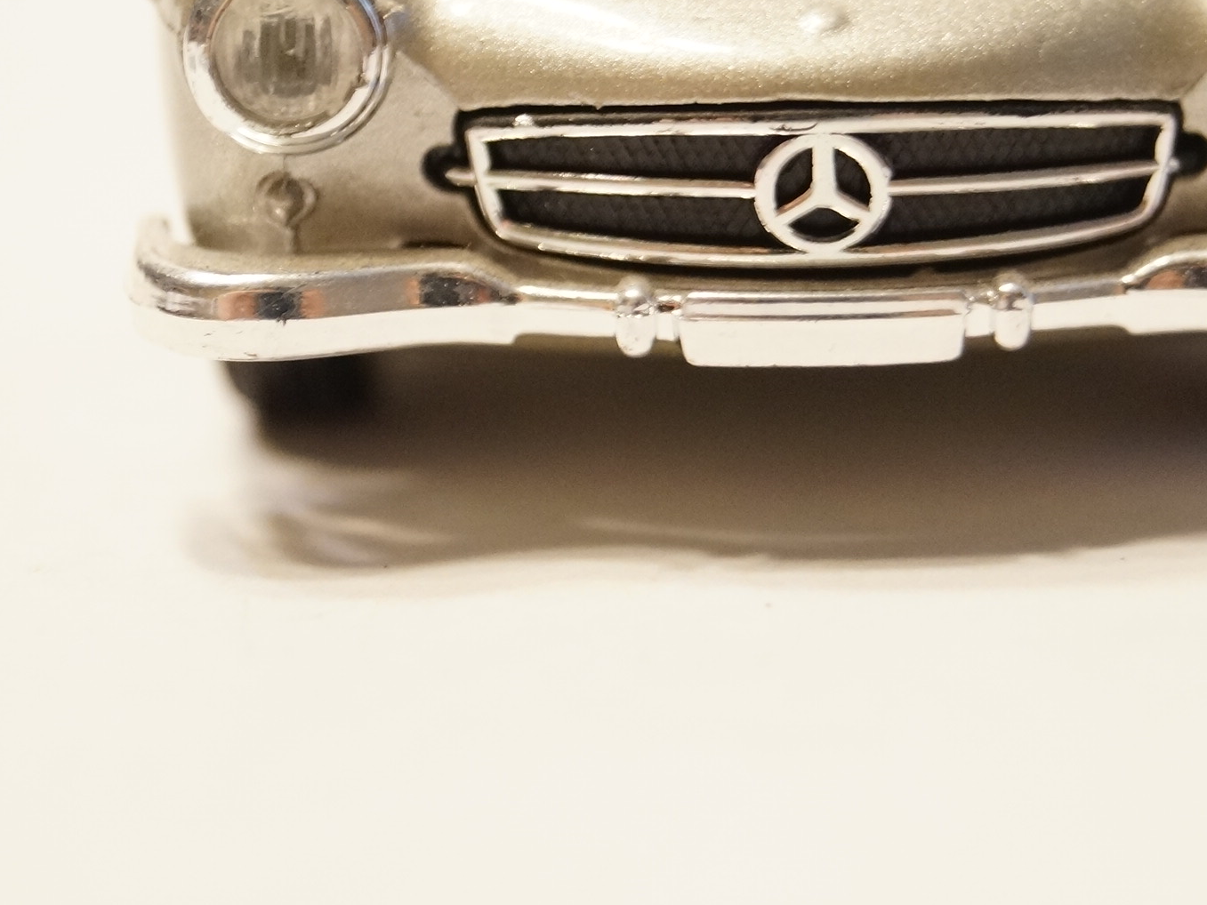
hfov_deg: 13.8
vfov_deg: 10.4
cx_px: 816
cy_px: 207
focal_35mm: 143
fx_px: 4982
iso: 1600
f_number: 5.6
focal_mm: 55
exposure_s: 1/100
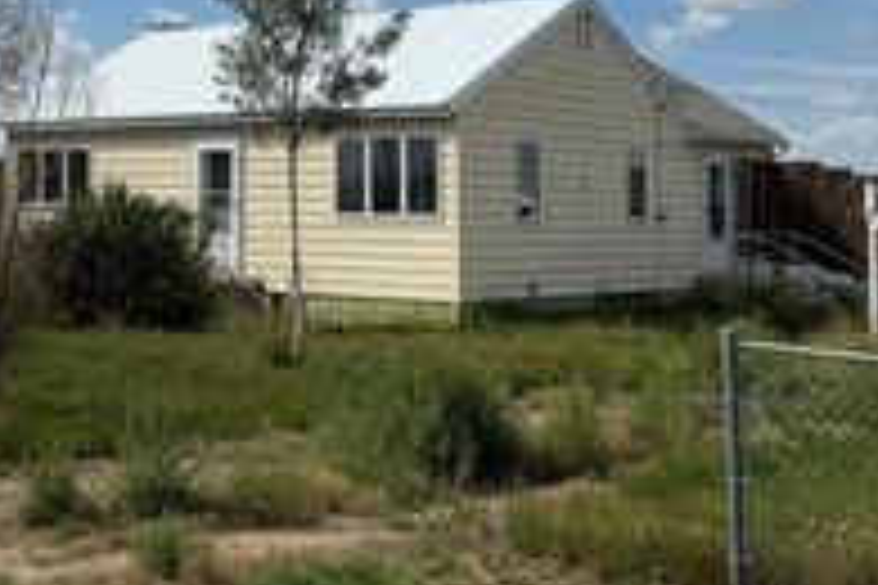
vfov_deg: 20.9
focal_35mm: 64
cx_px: 171
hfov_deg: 30.6
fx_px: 1561
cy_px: 97
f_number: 1.78
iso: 80
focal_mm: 6.76
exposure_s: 1/8130
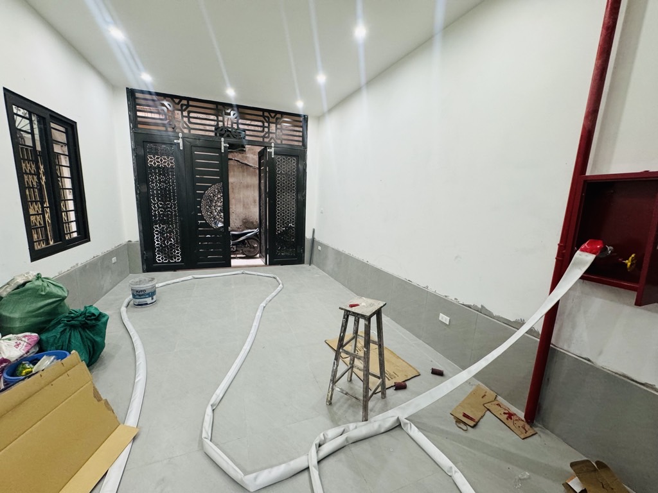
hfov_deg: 102.1
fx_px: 266
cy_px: 246
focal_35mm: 14
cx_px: 329
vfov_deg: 85.7
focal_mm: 2.22
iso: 250
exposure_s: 1/50
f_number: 2.2
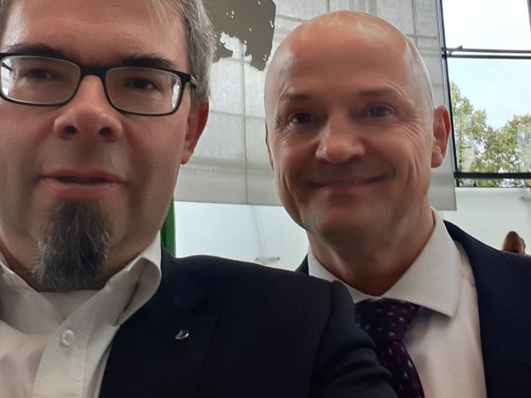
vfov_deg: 32.5
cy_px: 122
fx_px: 675
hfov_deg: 42.9
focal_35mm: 44
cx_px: 231
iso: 40
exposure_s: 1/50
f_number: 2
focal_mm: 2.61
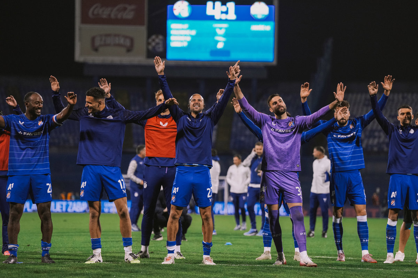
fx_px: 1567
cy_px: 139
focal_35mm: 135
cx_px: 209
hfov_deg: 15.2
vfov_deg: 10.2
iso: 3200
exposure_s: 1/1250
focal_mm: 135
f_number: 2.8
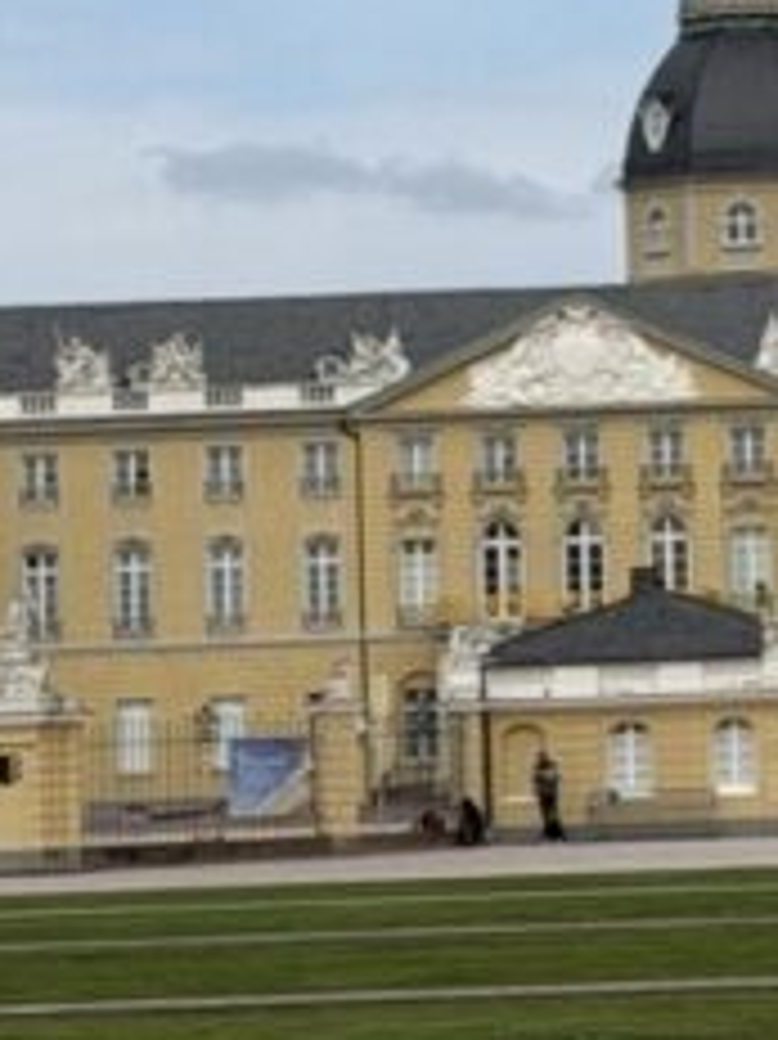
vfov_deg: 9.3
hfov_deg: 6.8
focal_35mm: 213
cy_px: 194
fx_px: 6389
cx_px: 1354
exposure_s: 1/7874
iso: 64
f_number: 1.78
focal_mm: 6.76
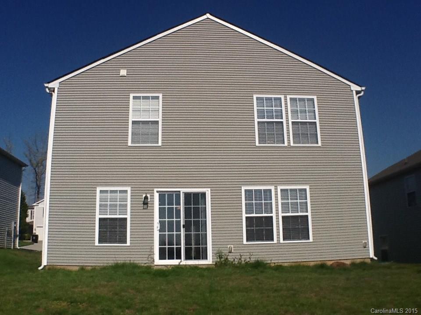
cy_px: 158
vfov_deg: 32.9
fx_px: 535
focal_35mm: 44
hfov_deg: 42.9
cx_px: 210
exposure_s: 1/3831
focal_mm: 2.03
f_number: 2.4
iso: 40
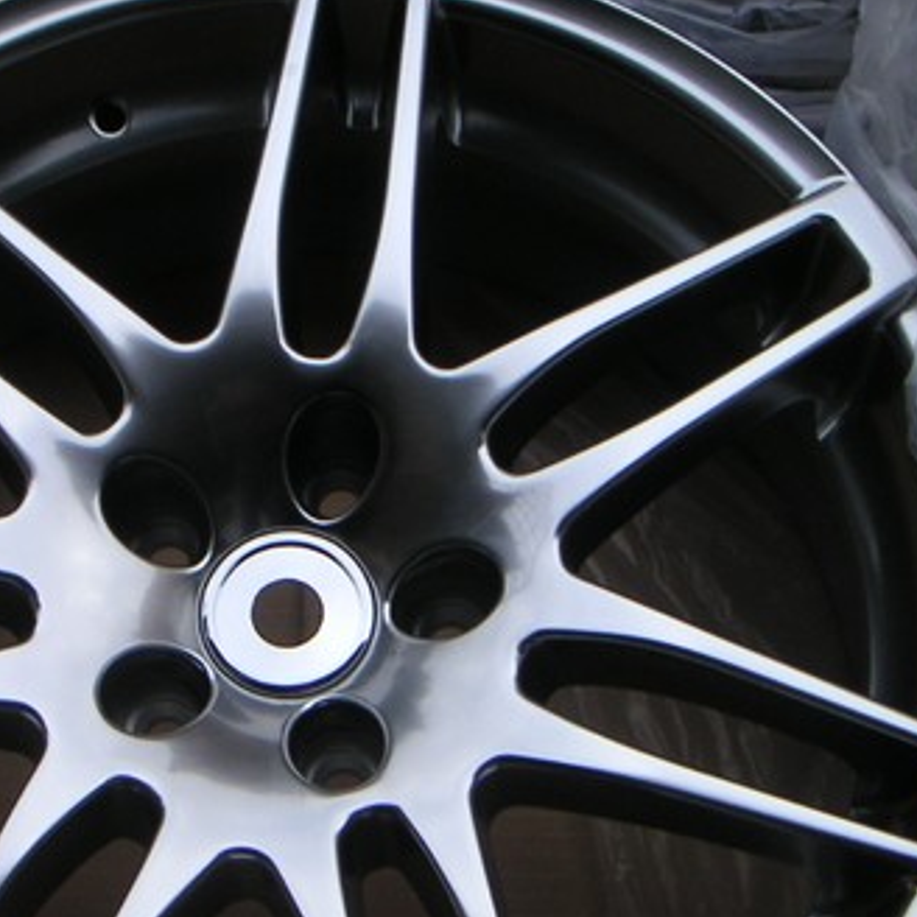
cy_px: 601
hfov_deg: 21.0
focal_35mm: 82
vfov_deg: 21.1
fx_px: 2458
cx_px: 285
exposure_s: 1/350
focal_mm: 6
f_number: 2.8
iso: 50
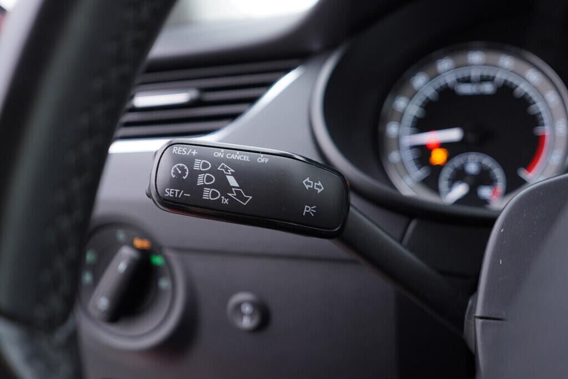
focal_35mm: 36
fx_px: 568
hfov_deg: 53.1
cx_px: 284
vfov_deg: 36.9
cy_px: 190
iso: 200
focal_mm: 24
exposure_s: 1/40
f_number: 2.8
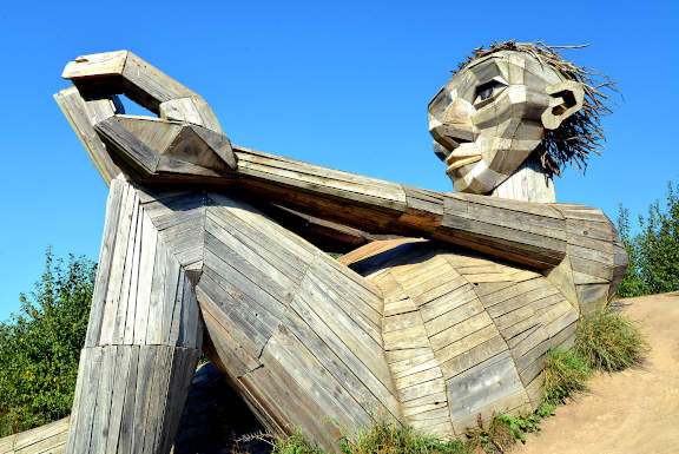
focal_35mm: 32
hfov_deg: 58.7
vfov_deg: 41.2
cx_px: 340
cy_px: 227
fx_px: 604
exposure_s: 1/640
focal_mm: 32
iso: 640
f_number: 13
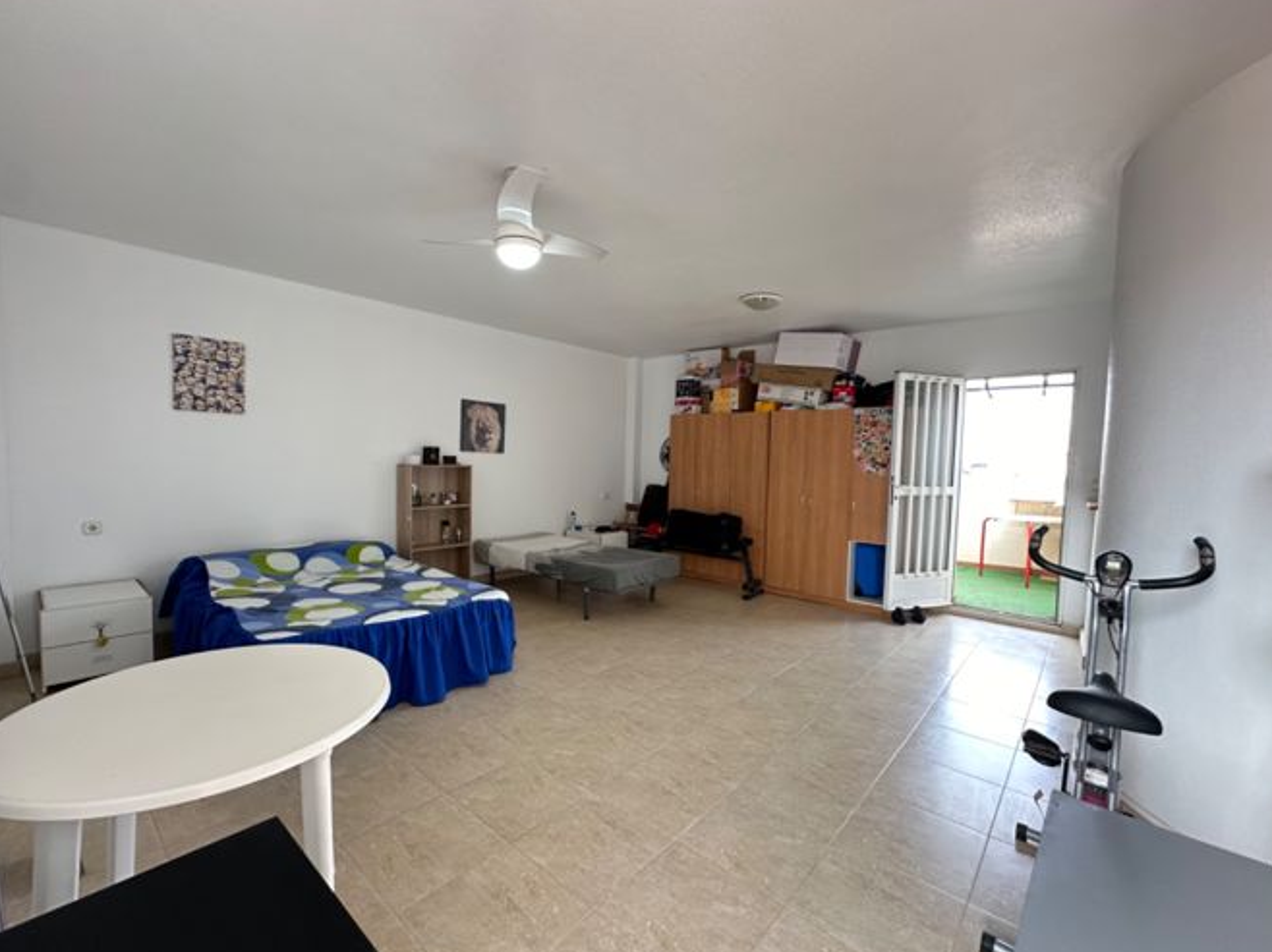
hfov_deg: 98.2
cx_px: 614
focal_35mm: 15
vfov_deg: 81.7
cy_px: 487
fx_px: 551
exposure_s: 1/99
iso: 200
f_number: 2.2
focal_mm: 2.22
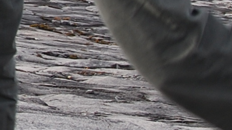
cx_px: -371
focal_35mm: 234
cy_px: -153
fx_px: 1439
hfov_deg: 8.3
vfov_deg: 5.1
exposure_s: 1/100
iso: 100
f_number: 9
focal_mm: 22
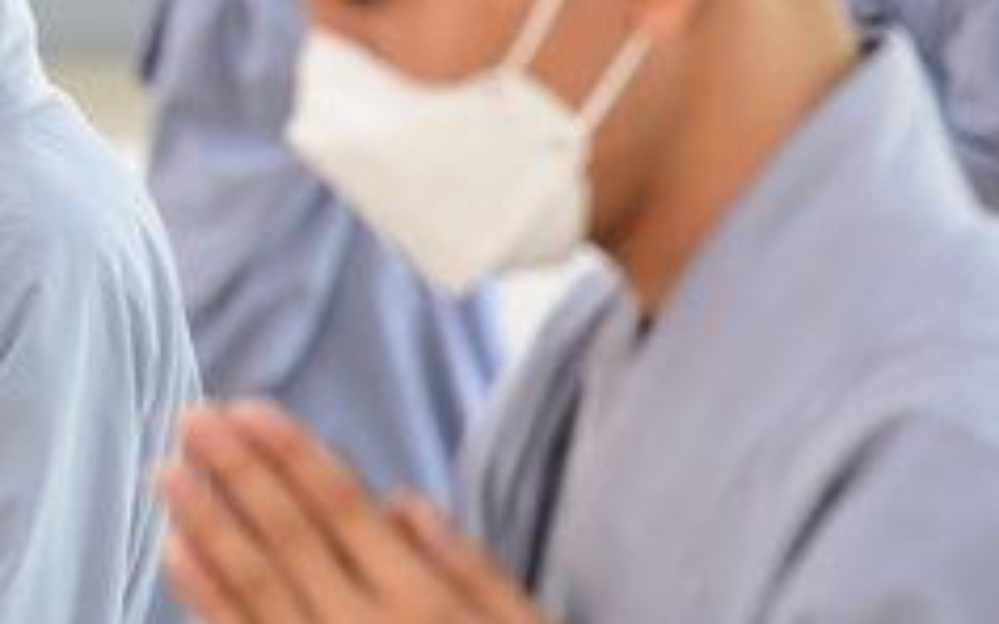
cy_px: 34
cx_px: -118
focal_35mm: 335
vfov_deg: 3.9
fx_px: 9119
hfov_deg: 6.2
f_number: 4
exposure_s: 1/40
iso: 800
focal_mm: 120
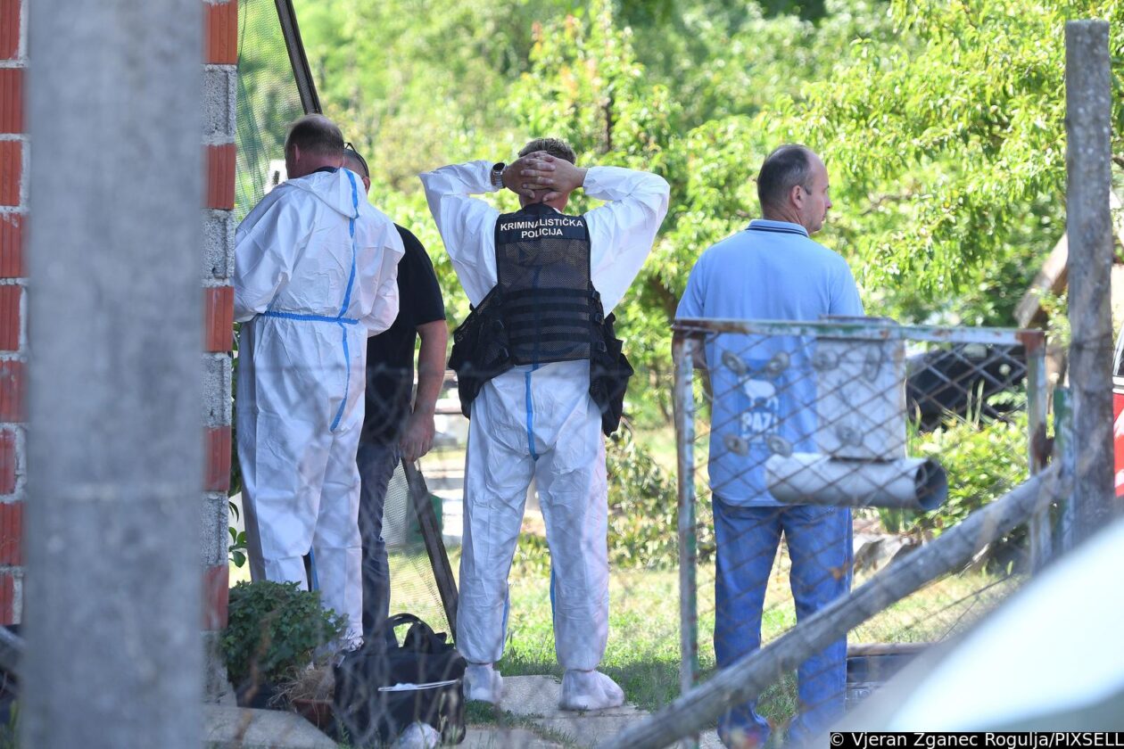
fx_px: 3497
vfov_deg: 12.2
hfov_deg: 18.3
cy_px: 374
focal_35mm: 112
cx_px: 562
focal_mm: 112
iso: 200
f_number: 5
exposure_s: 1/500
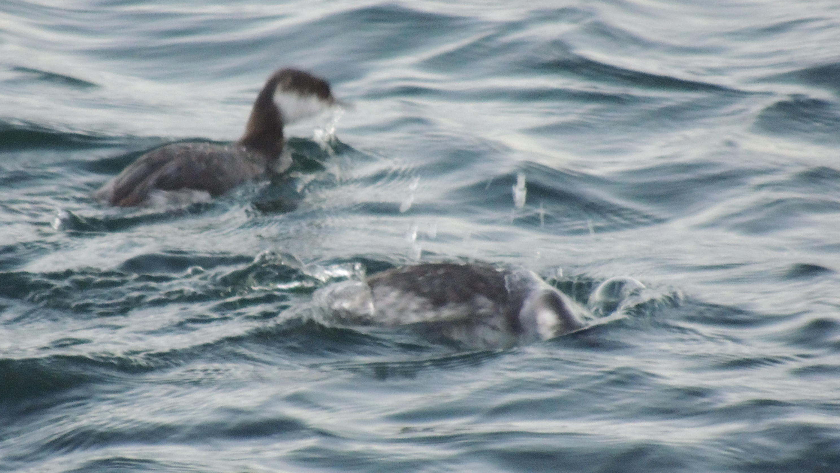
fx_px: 37487
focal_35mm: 1683
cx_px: 230
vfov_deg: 0.7
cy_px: 274
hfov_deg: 1.3
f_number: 5.9
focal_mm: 180
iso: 800
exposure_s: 1/80
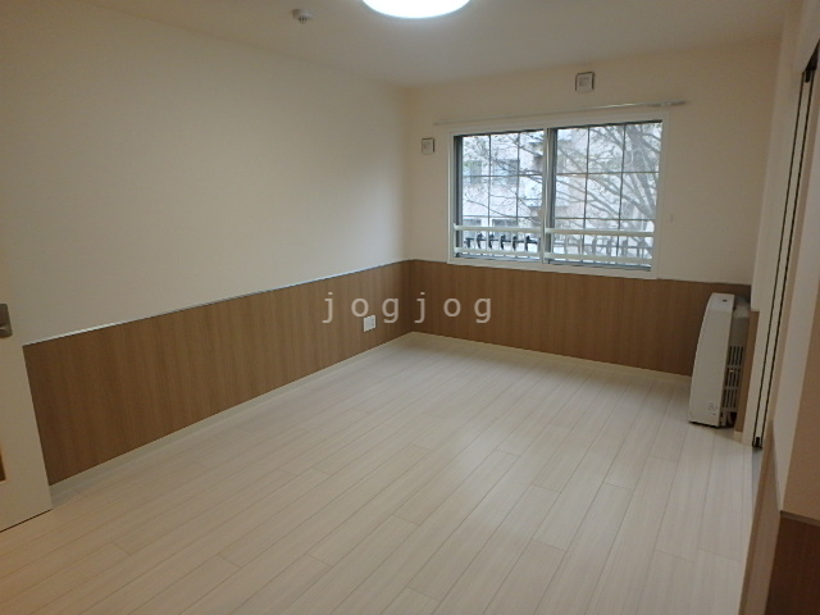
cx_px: 410
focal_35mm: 21
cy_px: 308
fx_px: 497
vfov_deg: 63.4
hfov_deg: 79.0
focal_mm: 3.7
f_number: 3.5
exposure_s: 1/60
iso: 200
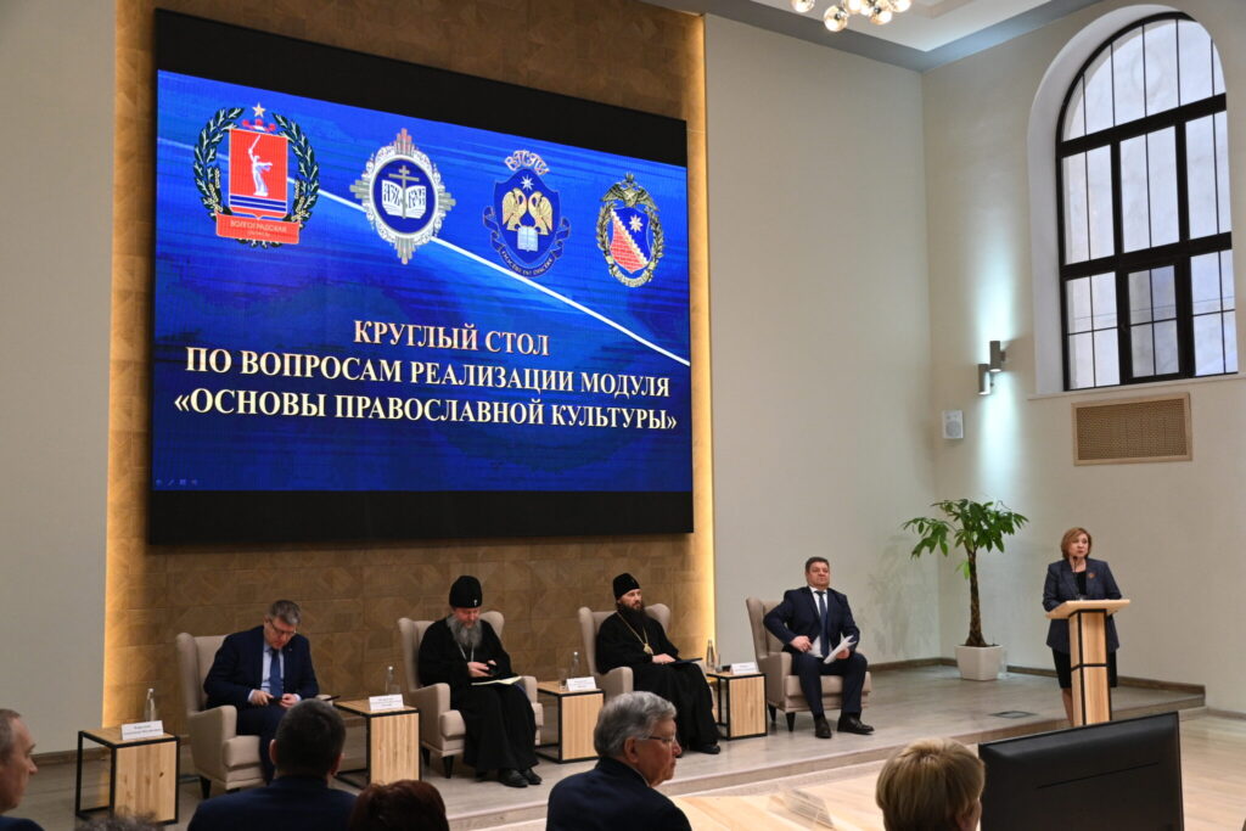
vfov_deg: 38.9
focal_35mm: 34
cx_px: 623
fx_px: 1177
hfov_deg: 55.8
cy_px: 416
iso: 560
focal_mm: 23
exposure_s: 1/125
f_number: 3.8
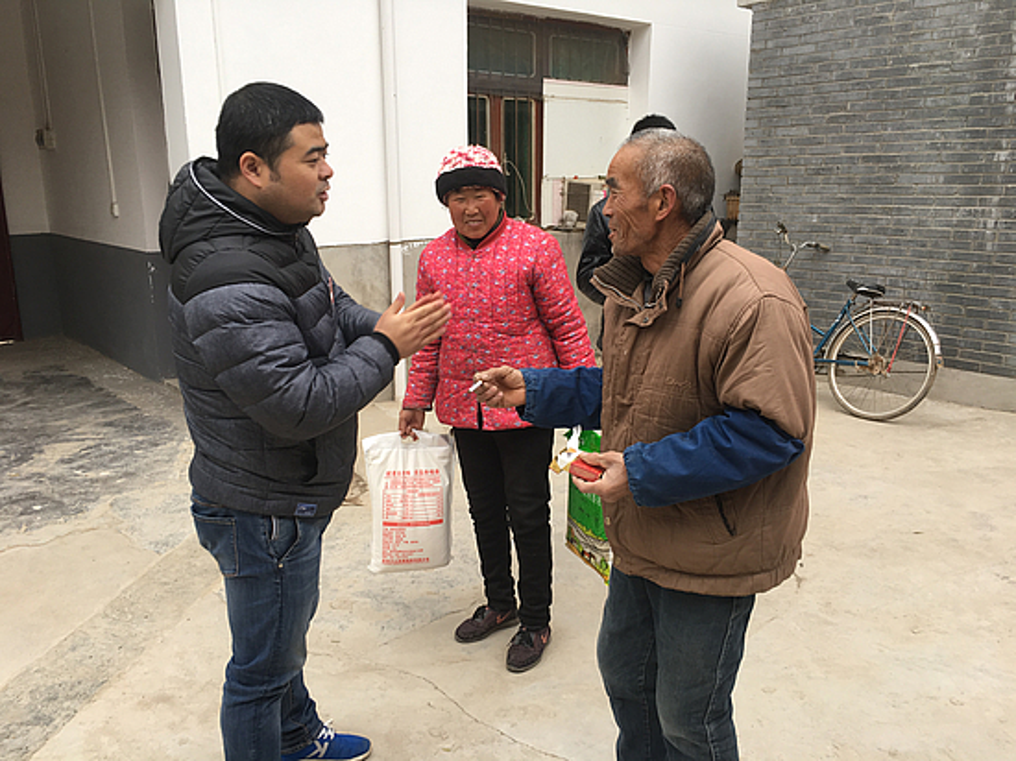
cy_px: 380
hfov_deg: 61.7
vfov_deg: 48.2
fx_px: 851
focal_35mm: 29
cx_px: 508
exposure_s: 1/105
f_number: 2.2
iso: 25
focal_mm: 4.15
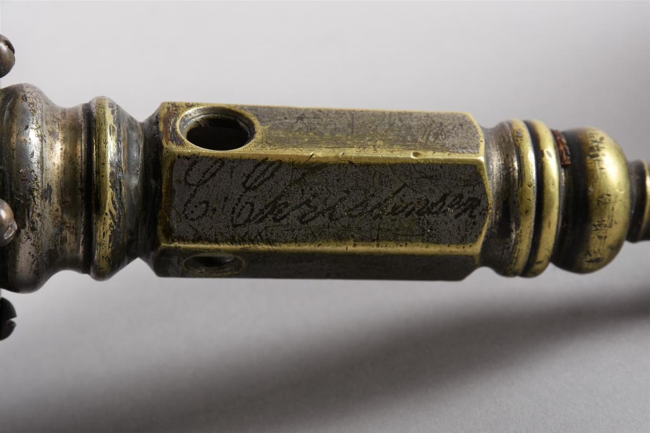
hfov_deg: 16.1
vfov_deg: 10.8
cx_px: 325
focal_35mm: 128
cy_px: 216
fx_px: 2302
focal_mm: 85
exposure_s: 1/125
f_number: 11
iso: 100
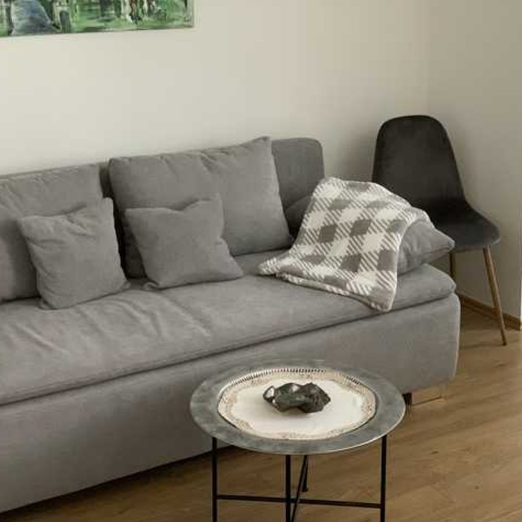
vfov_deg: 27.7
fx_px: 1058
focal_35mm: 62
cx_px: 289
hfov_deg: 27.7
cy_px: 262
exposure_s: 1/40
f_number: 2.4
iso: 500
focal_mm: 6
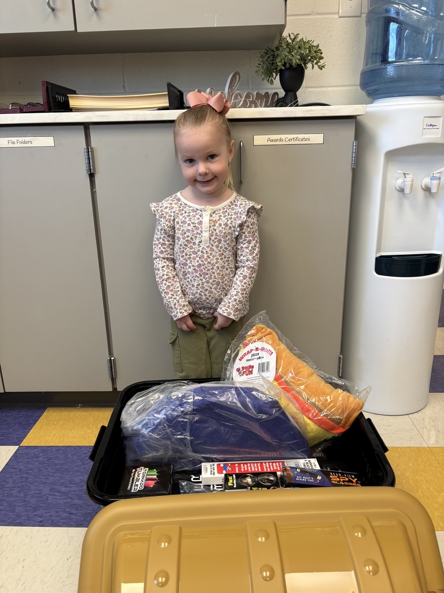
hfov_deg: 53.1
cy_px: 296
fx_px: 445
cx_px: 222
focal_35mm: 26
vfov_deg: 67.3
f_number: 1.6
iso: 80
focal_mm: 5.96
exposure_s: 1/60
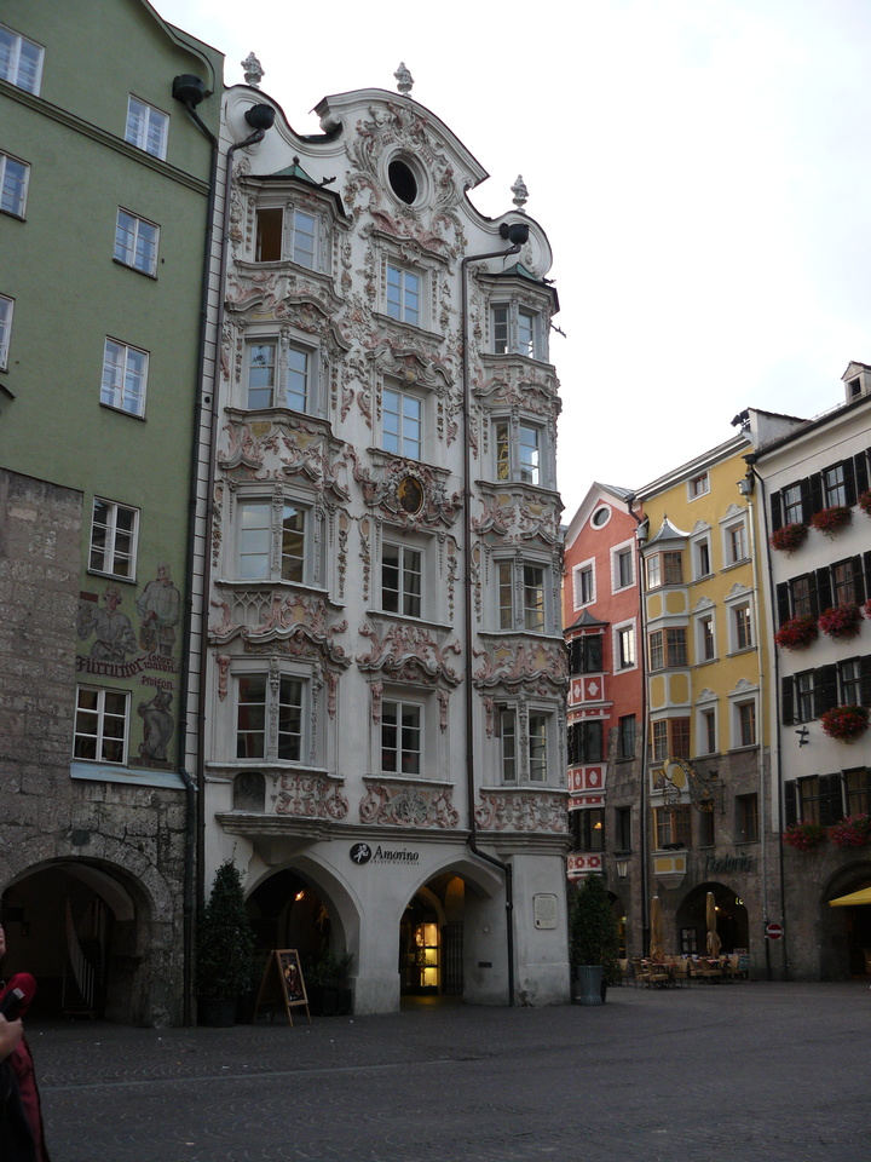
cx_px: 436
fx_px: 1208
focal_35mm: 36
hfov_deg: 39.7
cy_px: 581
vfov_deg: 51.4
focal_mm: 6
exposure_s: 1/60
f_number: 2.8
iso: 100
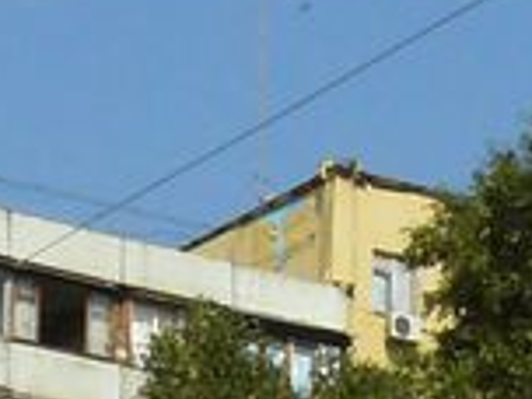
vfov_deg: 5.9
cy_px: 903
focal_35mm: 242
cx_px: 147
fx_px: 3719
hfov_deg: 8.2
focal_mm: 6
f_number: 8
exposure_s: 1/500
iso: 200
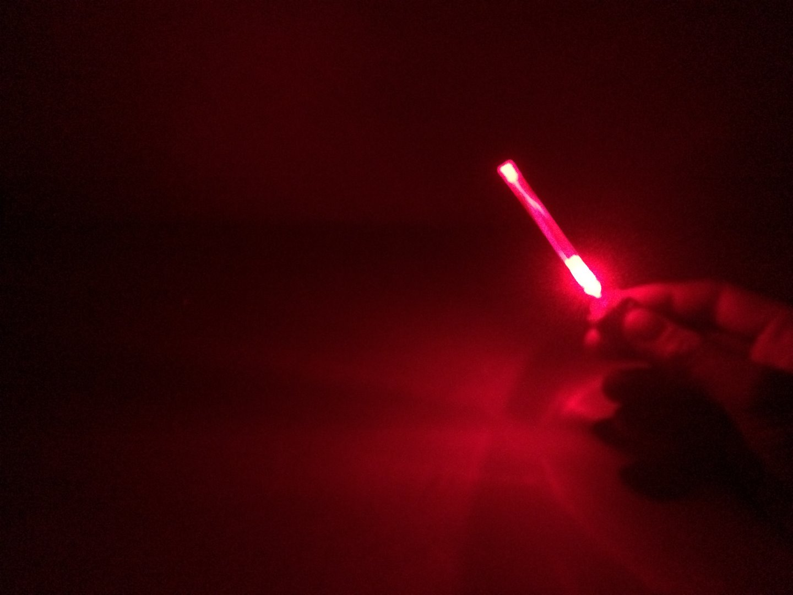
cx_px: 396
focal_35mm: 29
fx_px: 664
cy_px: 298
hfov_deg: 61.7
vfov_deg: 48.2
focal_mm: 4.15
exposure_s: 1/15
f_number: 2.2
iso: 800
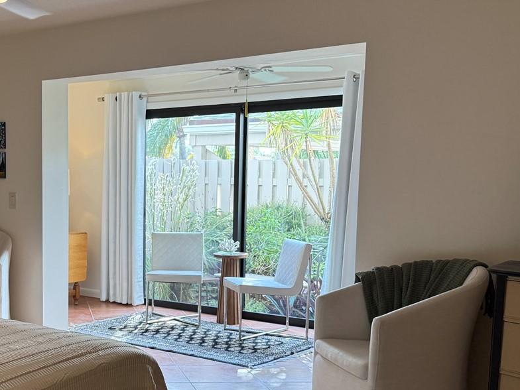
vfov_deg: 29.5
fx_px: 736
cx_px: 116
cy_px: 249
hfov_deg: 37.7
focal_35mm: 49
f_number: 1.78
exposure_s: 1/165
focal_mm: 6.76
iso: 160
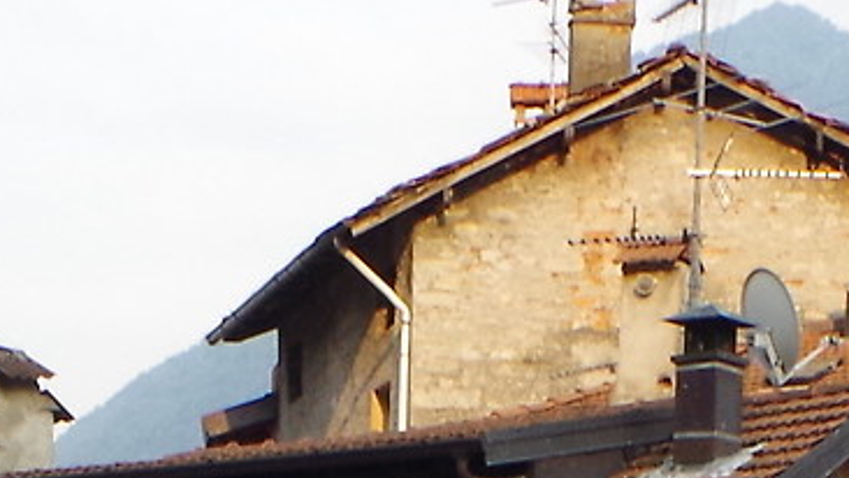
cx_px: 376
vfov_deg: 6.2
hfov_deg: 11.6
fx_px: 4165
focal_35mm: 185
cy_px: 1205
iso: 800
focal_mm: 18
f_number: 11
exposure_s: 1/125
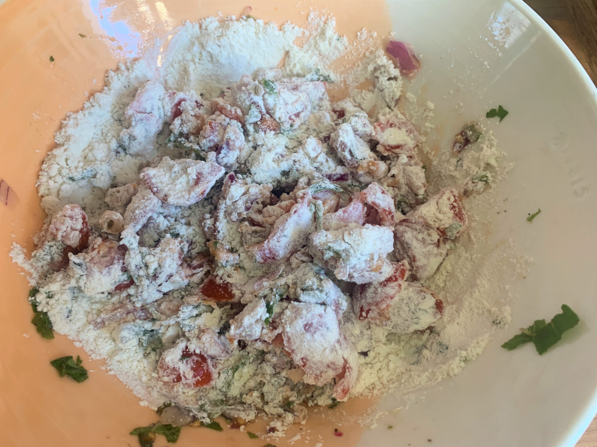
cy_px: 224
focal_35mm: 26
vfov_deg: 53.1
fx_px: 448
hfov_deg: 67.3
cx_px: 298
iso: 100
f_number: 1.8
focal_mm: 4.25
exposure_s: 1/78
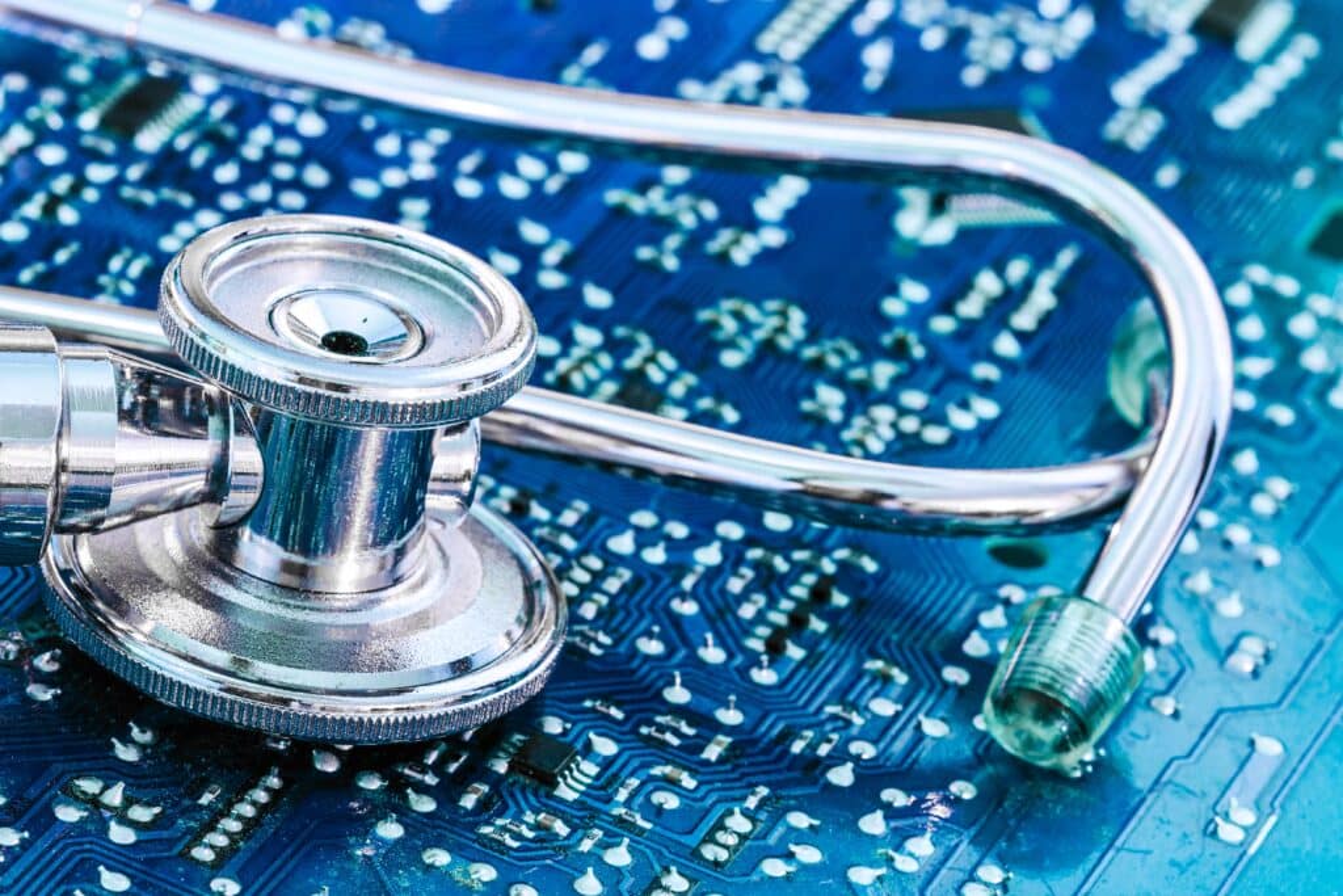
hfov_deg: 13.7
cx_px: 672
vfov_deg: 9.2
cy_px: 448
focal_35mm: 150
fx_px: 5596
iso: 100
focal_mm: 100
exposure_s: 10
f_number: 14
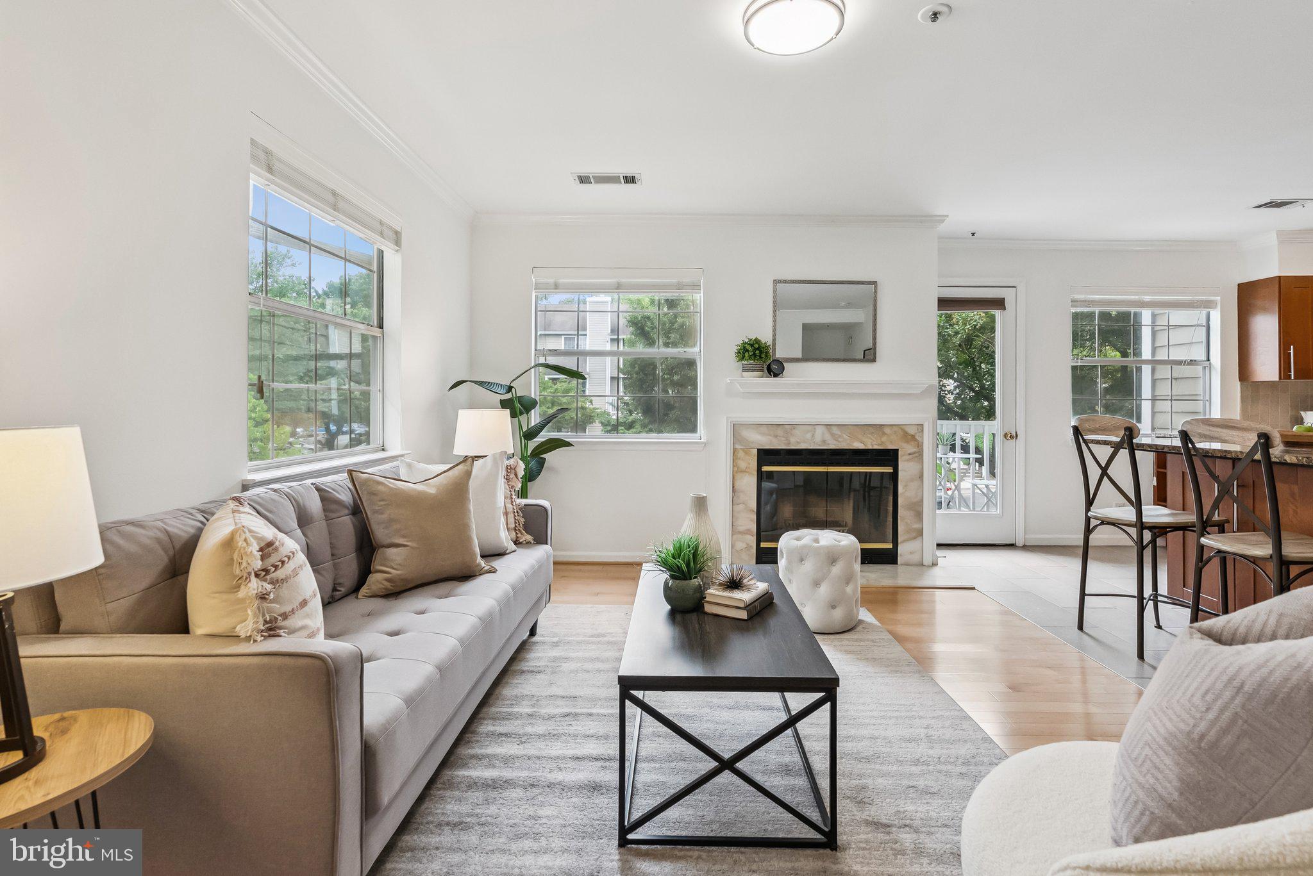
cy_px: 438
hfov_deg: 96.7
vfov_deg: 73.8
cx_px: 656
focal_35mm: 16
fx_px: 584
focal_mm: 16
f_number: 6.3
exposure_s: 1/125
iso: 2500
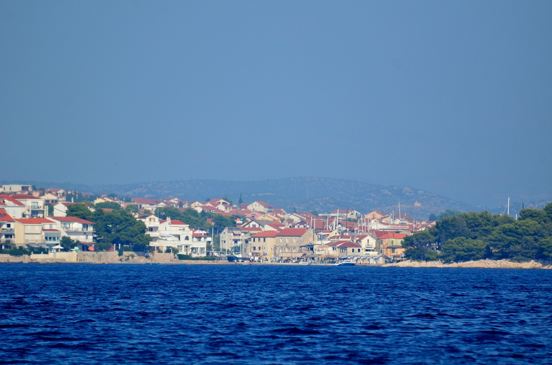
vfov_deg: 3.0
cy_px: 182
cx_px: 276
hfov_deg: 4.6
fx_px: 6884
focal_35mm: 450
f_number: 5.6
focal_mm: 300
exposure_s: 1/2000
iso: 400
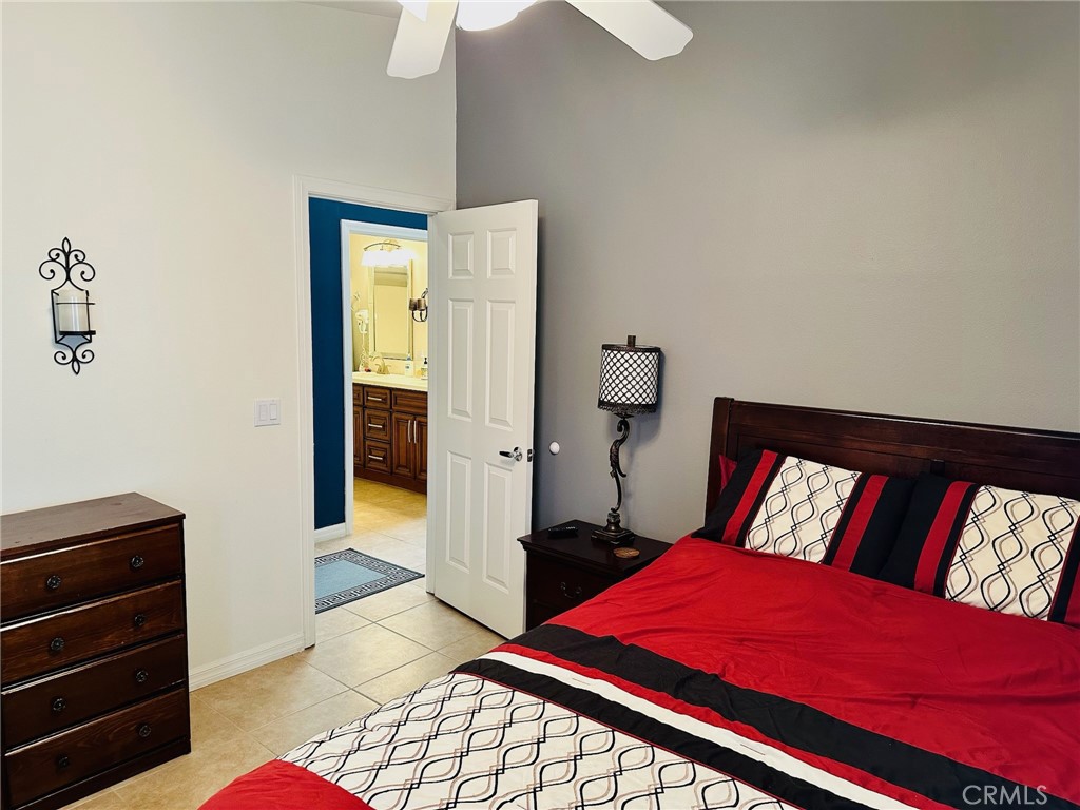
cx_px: 540
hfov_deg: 71.6
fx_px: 749
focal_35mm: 24
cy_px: 405
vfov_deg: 56.8
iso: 200
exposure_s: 1/60
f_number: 1.78
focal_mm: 6.86
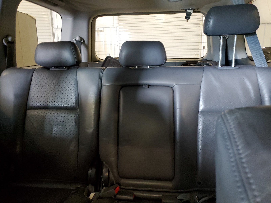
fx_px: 204
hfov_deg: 67.3
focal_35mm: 26
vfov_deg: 53.1
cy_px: 102
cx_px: 136
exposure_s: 1/15
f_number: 1.5
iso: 363
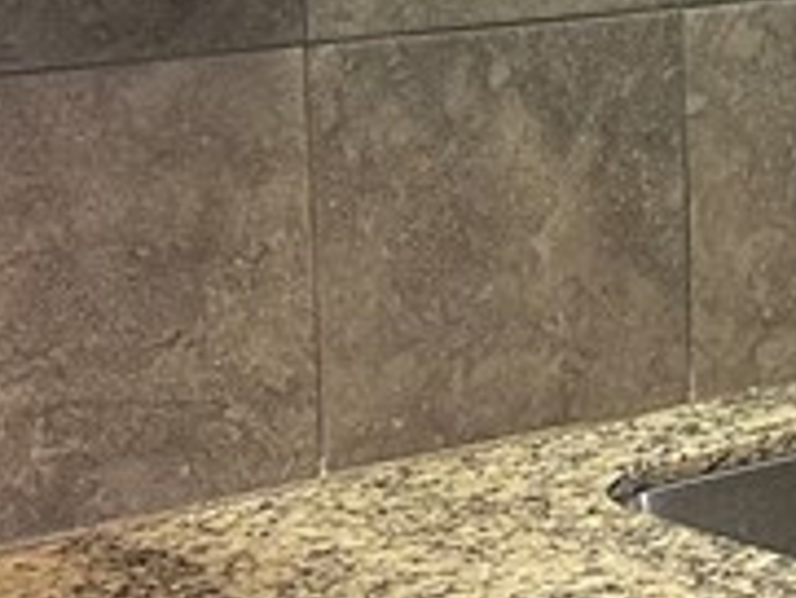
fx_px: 3129
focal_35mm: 136
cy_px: 106
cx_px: 1231
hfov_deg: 13.6
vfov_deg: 10.9
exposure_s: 1/60
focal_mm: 6.86
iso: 200
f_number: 1.78
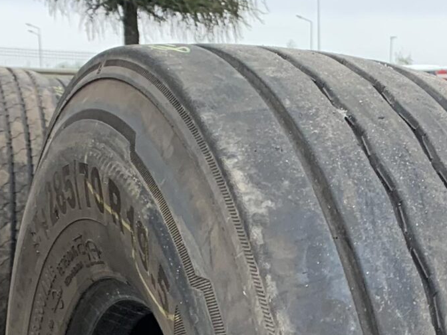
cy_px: 608
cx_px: 386
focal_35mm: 99
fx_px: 1278
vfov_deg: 13.4
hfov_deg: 19.5
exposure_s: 1/121
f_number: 1.8
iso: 50
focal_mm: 4.25
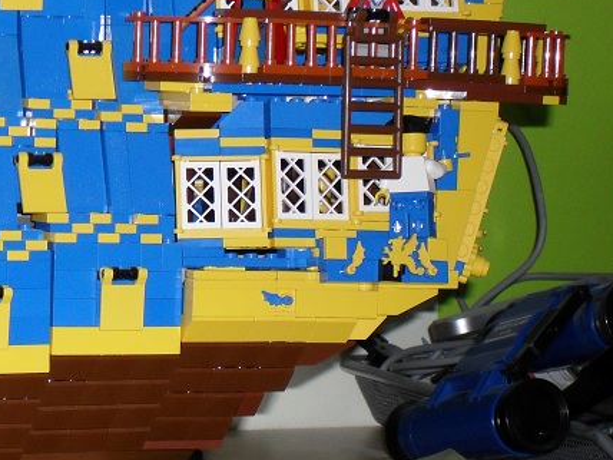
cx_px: 119
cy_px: 214
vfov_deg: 8.3
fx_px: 3170
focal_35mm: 179
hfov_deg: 11.0
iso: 200
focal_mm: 18.9
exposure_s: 1/60
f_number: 5.8
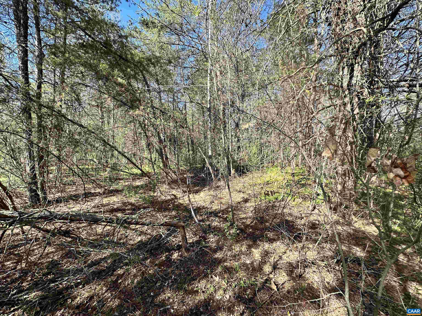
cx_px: 211
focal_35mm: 14
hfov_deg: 102.1
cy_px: 158
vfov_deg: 85.7
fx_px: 171
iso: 40
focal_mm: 2.22
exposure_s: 1/319
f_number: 2.2
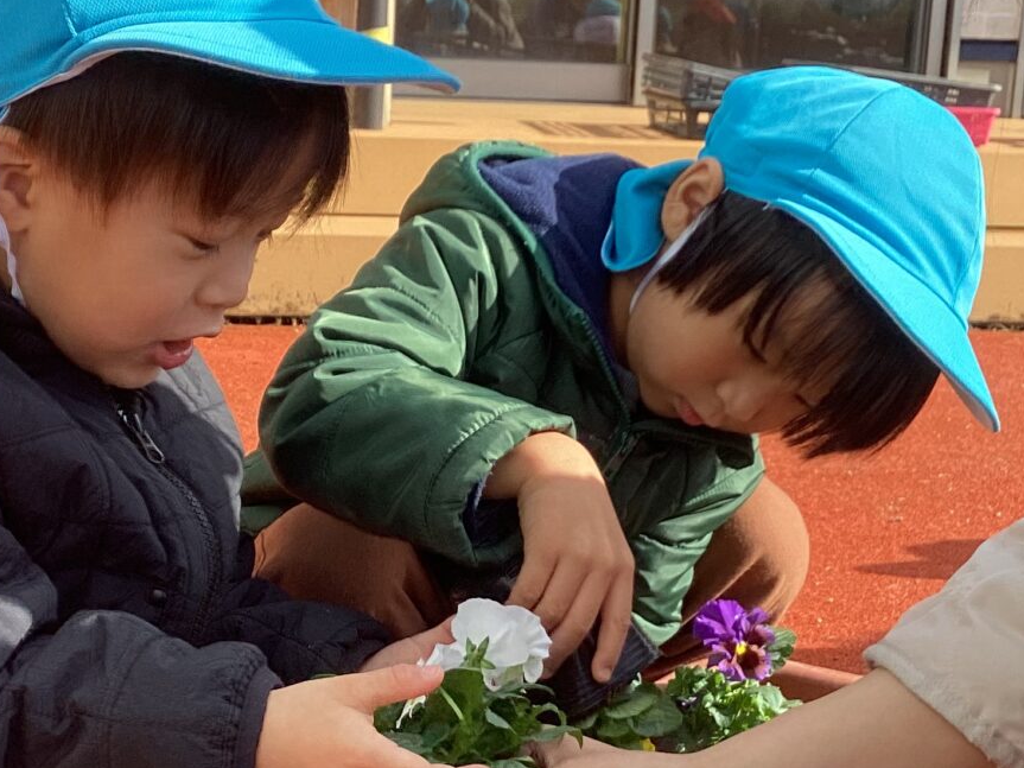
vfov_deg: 21.3
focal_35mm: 69
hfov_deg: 28.1
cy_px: 421
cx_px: 440
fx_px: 2041
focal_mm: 3.3
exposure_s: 1/448
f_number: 2.4
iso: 25
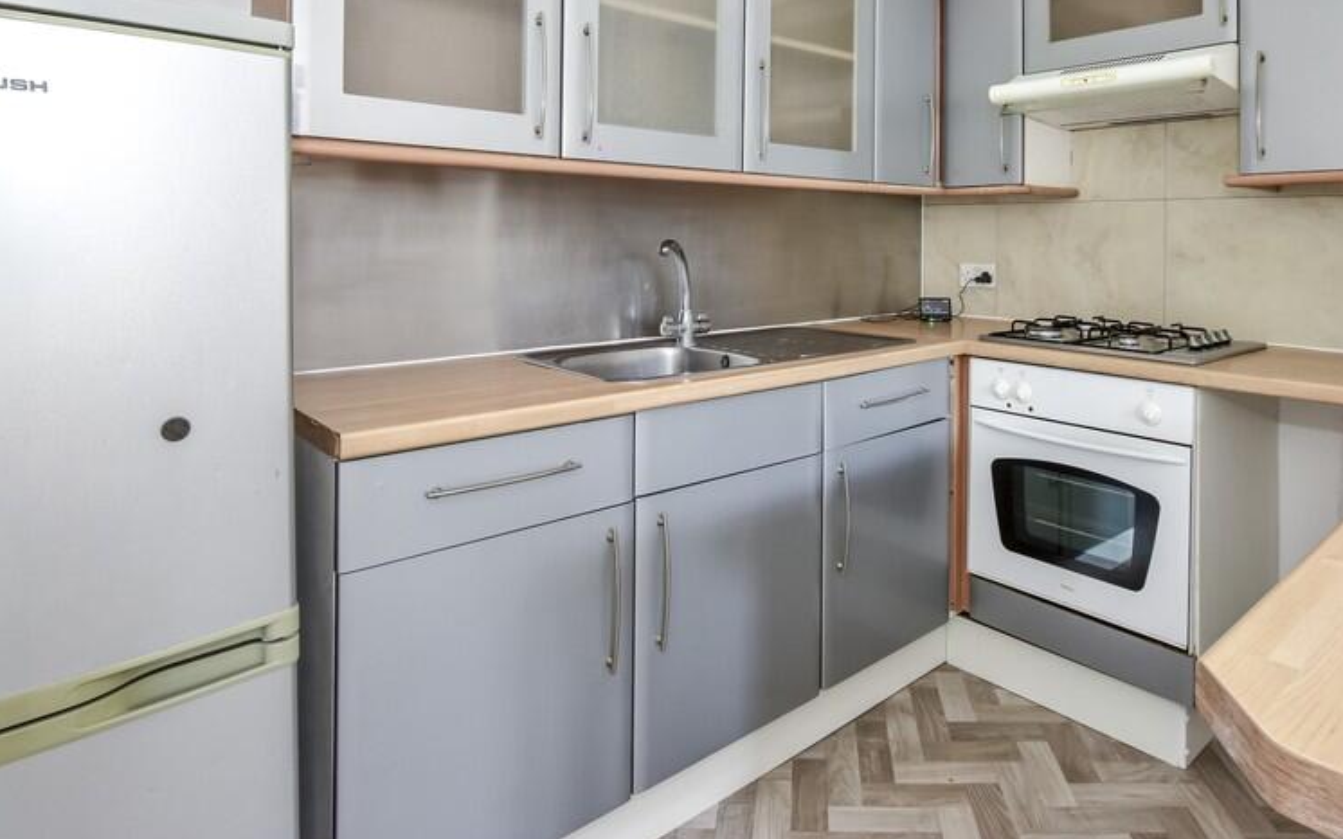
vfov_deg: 55.1
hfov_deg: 81.4
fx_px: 769
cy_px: 233
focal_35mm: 21
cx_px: 801
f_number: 8
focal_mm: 10
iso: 640
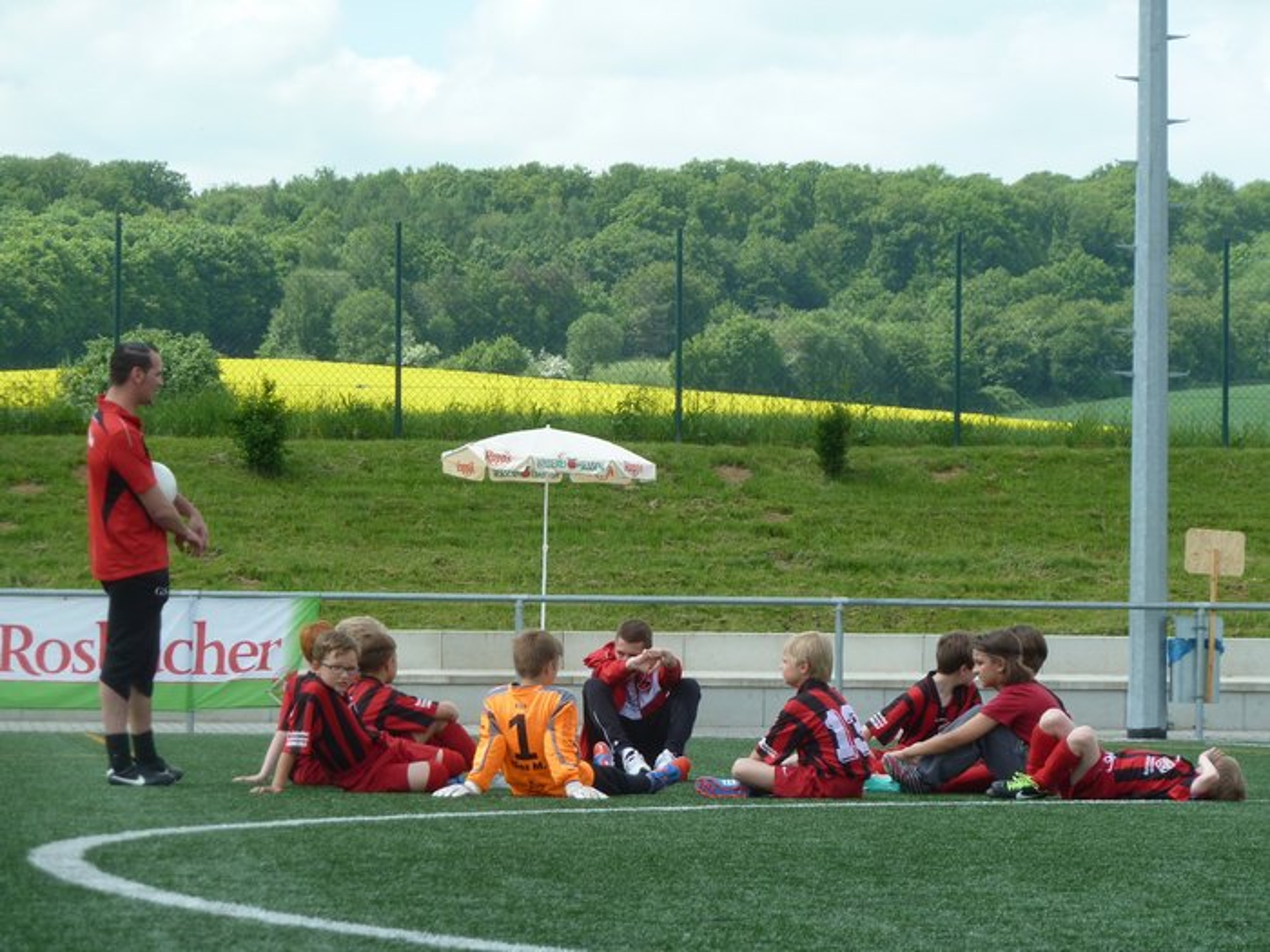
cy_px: 476
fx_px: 6200
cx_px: 635
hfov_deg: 11.7
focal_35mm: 169
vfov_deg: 8.8
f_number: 4.5
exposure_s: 1/250
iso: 80
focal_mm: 27.8
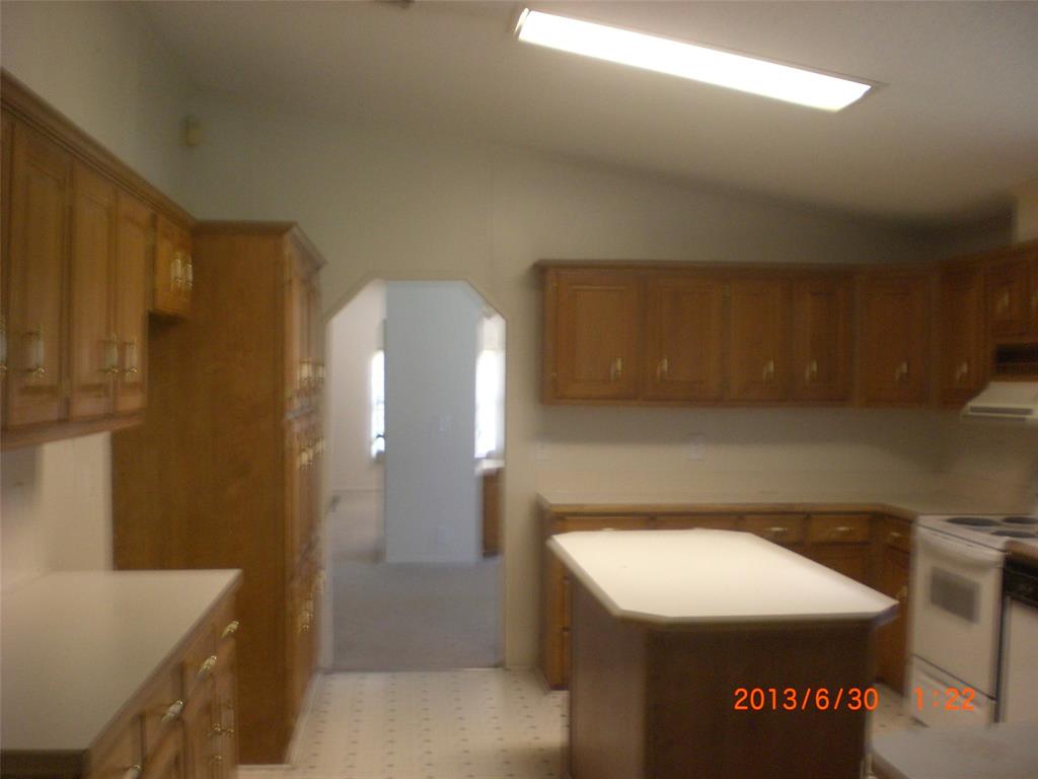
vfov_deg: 37.7
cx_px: 519
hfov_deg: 49.0
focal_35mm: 38
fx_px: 1139
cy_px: 390
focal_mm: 6.3
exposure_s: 1/20
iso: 200
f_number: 3.1
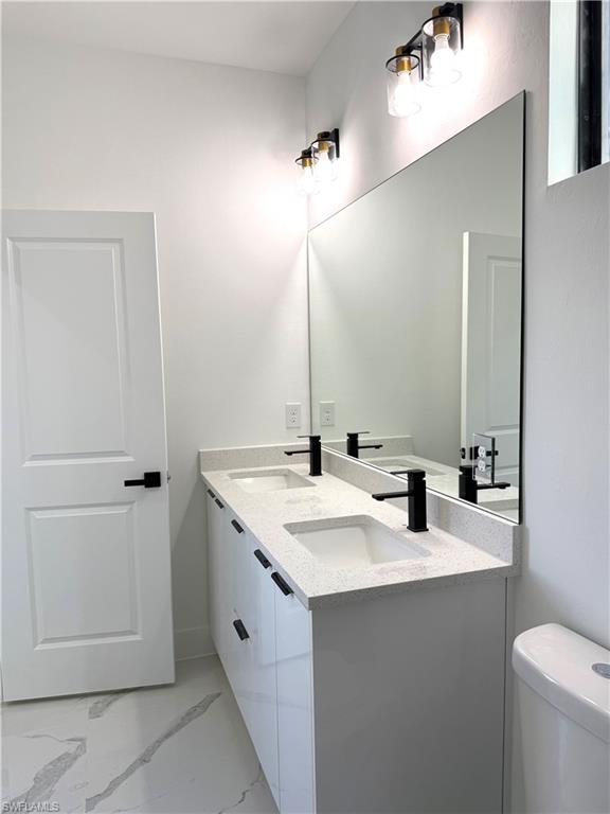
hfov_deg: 56.8
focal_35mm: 24
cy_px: 407
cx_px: 305
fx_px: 564
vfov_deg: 71.6
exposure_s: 1/281
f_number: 1.78
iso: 100
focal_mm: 6.76
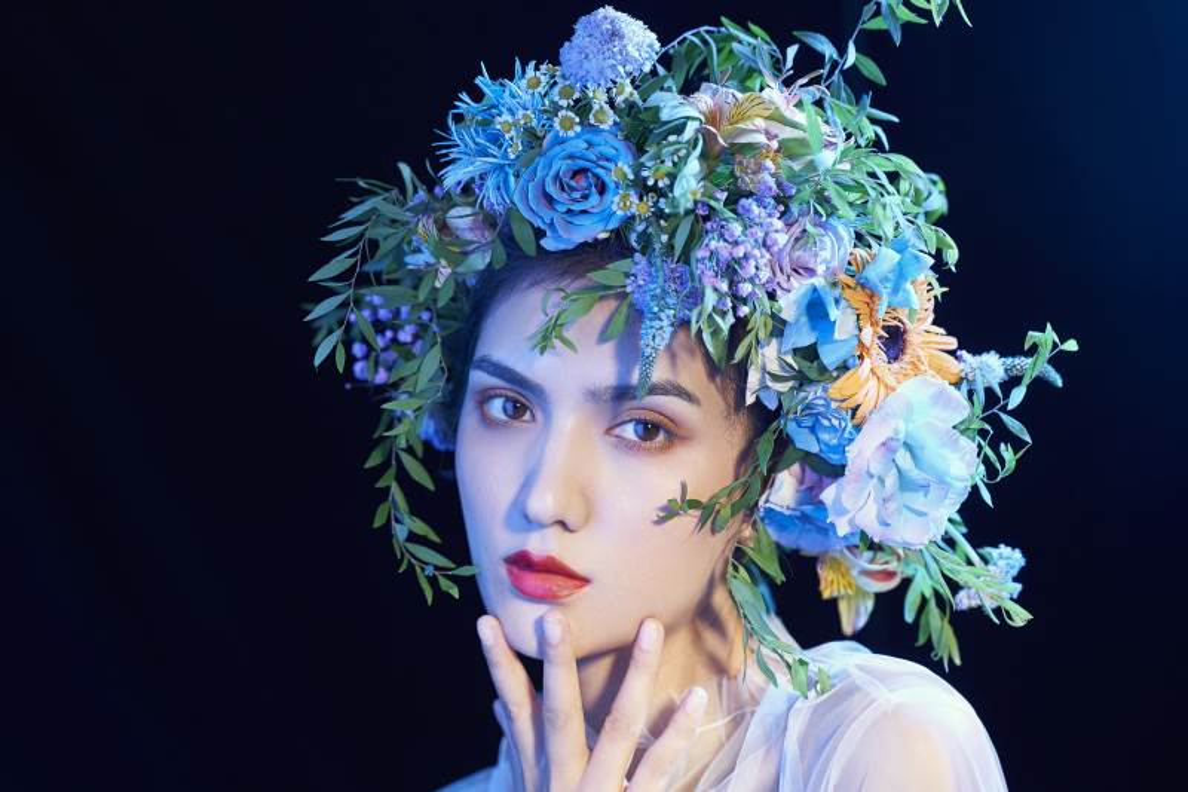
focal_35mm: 66
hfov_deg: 30.5
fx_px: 2177
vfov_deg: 20.6
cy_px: 396
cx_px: 594
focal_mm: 66
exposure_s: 1/100
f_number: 3.5
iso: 400
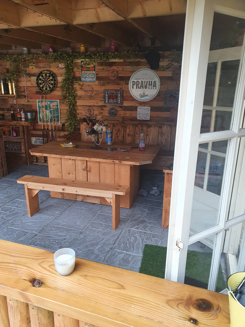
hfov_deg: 53.1
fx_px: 245
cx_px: 122
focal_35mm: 26
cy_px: 164
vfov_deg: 67.3
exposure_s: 1/50
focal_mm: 4.32
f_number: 2.4
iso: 320
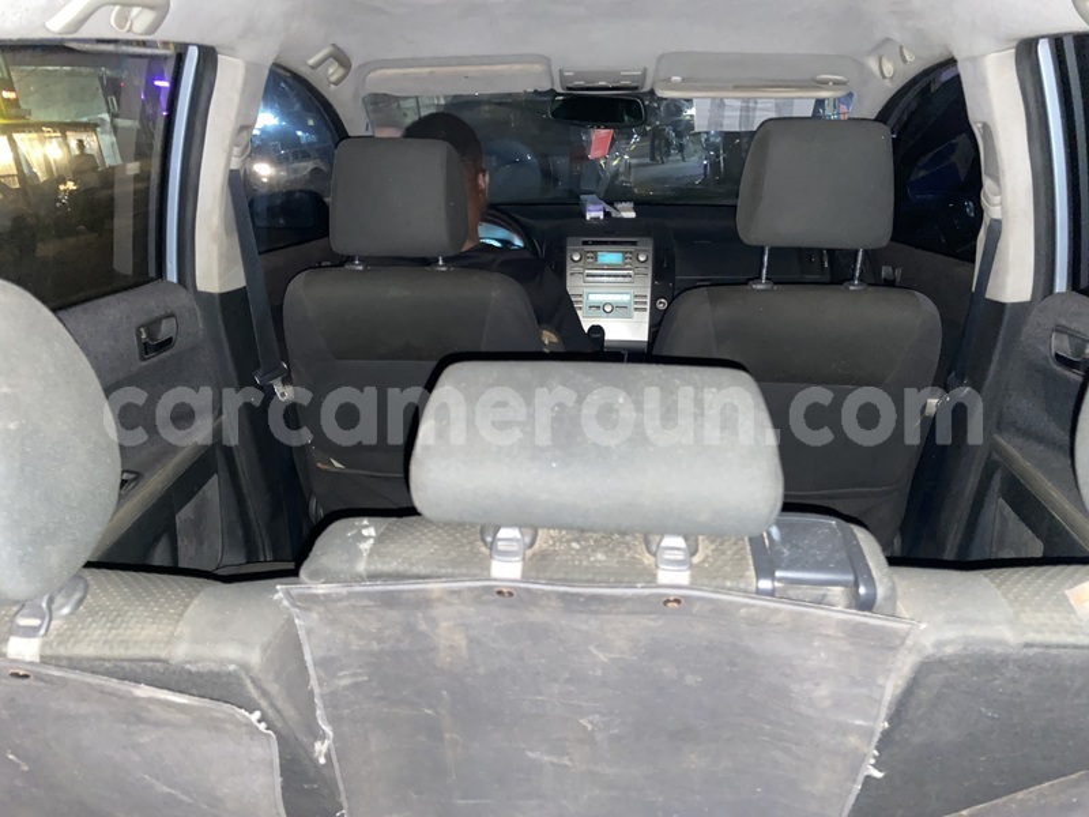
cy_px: 408
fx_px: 818
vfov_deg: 53.1
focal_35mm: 26
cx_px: 544
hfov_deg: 67.3
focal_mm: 4.25
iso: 320
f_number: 1.8
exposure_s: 1/4
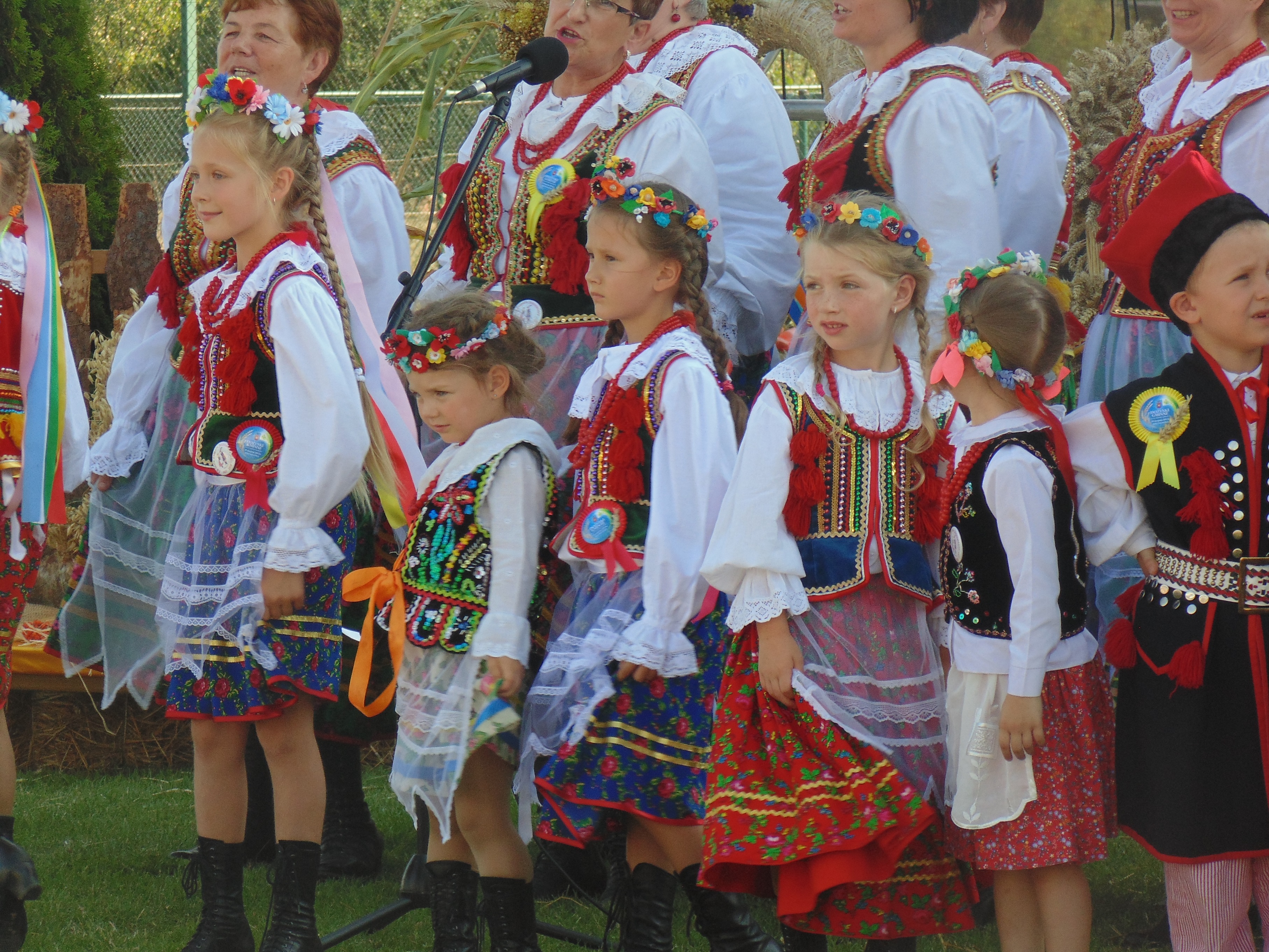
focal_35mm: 236
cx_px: 634
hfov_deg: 8.4
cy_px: 476
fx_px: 8652
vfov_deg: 6.3
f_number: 5.6
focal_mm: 42.3
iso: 100
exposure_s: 1/125
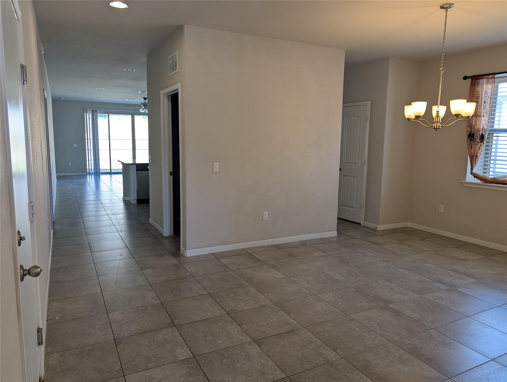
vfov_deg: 56.9
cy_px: 191
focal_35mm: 24
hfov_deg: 71.5
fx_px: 352
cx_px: 254
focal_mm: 6.9
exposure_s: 1/120
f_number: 1.68
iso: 60
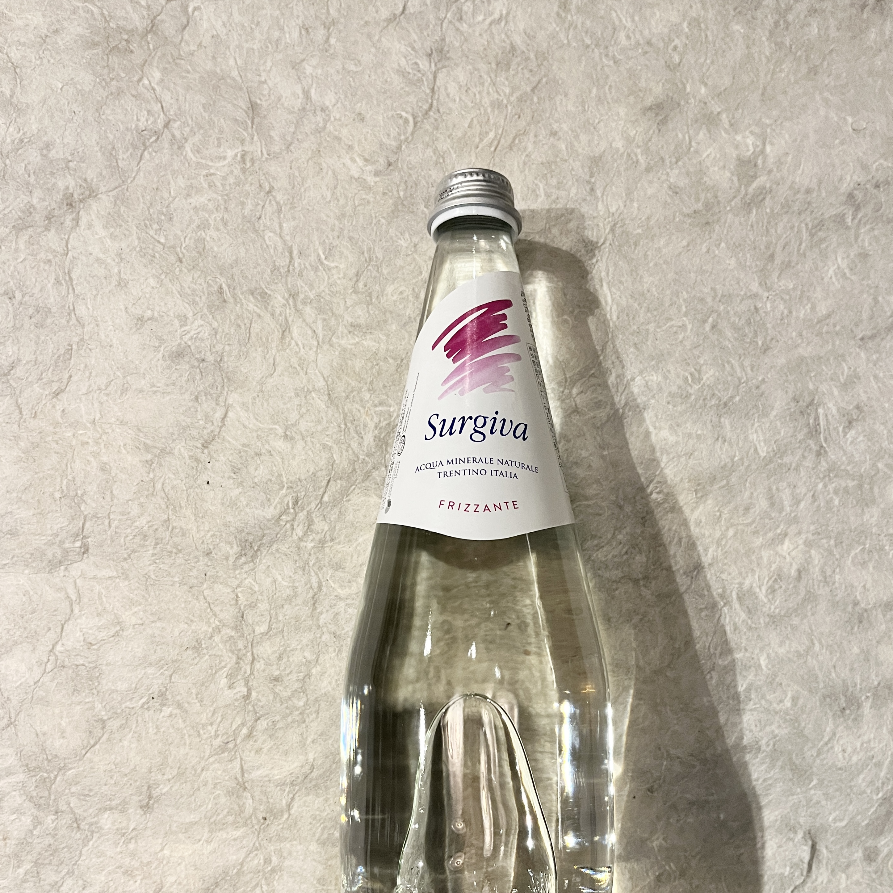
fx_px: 905
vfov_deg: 52.1
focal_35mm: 31
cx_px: 449
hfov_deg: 52.5
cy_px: 549
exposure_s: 1/50
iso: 250
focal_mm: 5.1
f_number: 1.6
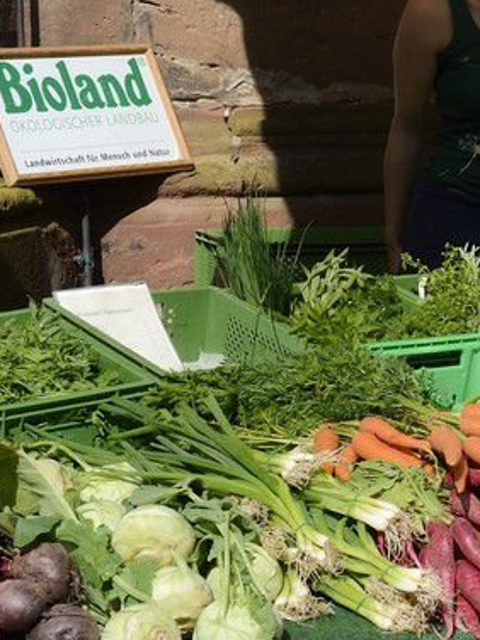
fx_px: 2644
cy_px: 186
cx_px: 1261
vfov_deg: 13.8
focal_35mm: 143
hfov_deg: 9.0
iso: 200
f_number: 9
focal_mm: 35
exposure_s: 1/250
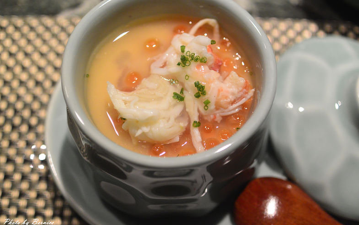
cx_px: 183
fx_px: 499
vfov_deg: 25.4
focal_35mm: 51
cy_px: 108
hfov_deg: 39.6
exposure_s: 1/125
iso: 400
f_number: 1.8
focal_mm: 18.5
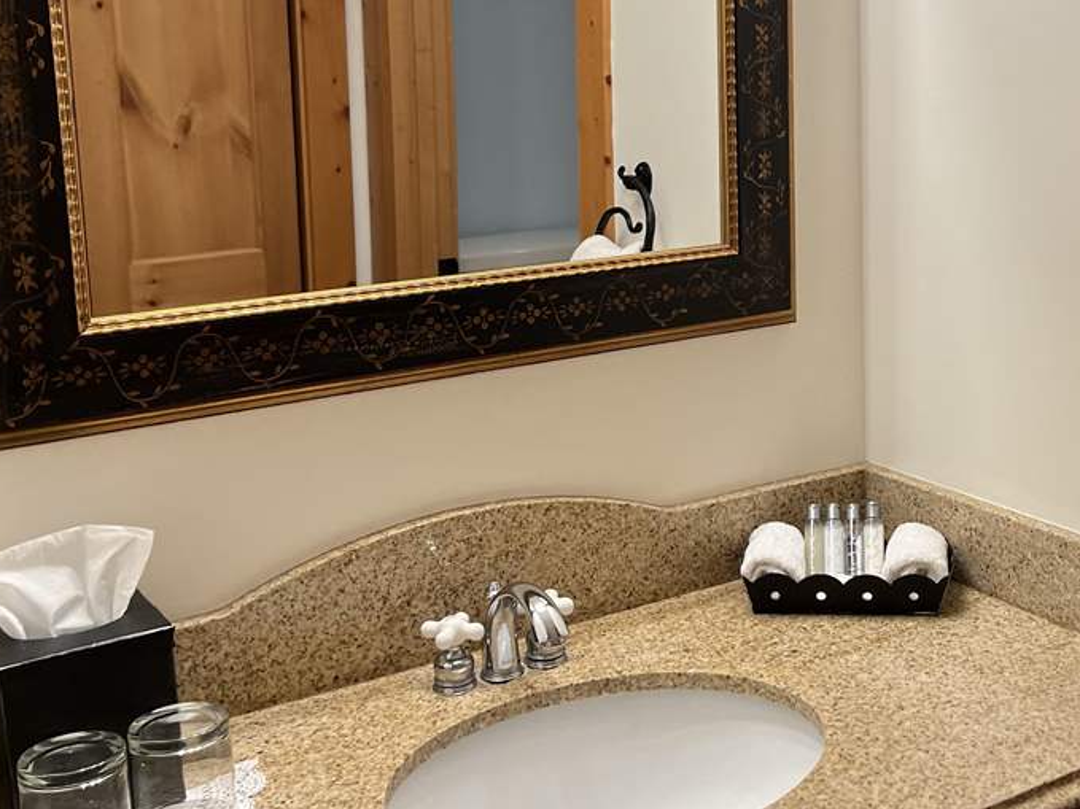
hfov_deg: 38.2
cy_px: 278
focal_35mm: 49
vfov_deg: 29.5
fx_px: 1529
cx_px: 763
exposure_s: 1/120
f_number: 1.5
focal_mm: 5.7
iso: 80
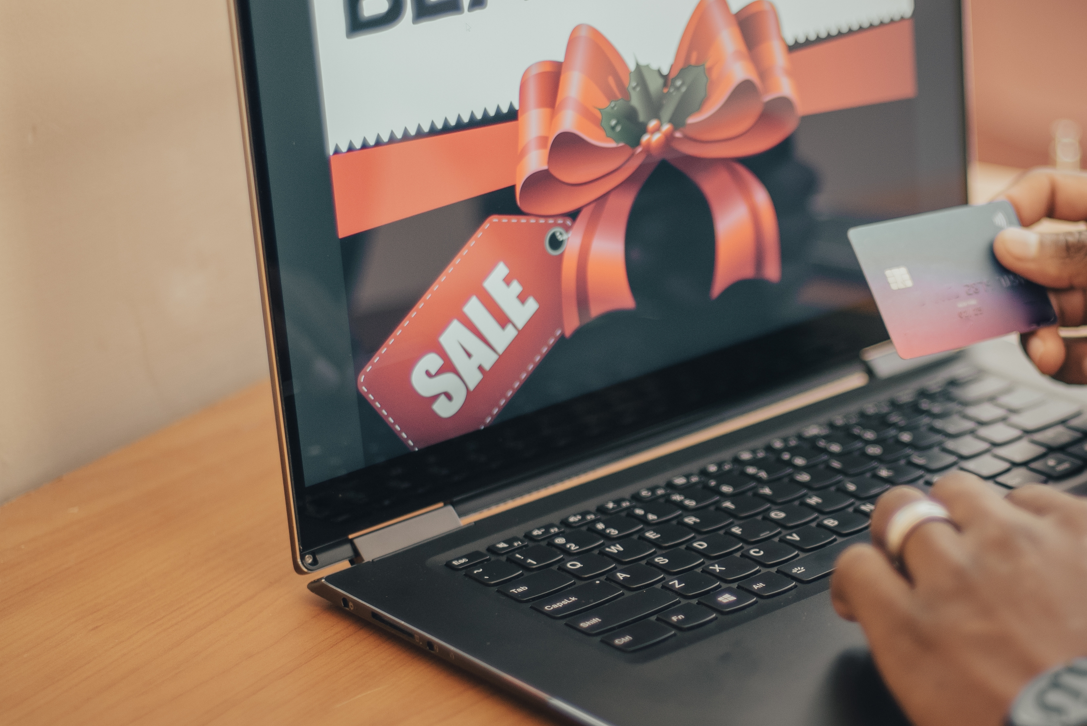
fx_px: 2718
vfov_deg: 15.2
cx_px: 818
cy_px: 391
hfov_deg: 22.4
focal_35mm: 90
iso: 400
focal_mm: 50
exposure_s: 1/80
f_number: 1.4
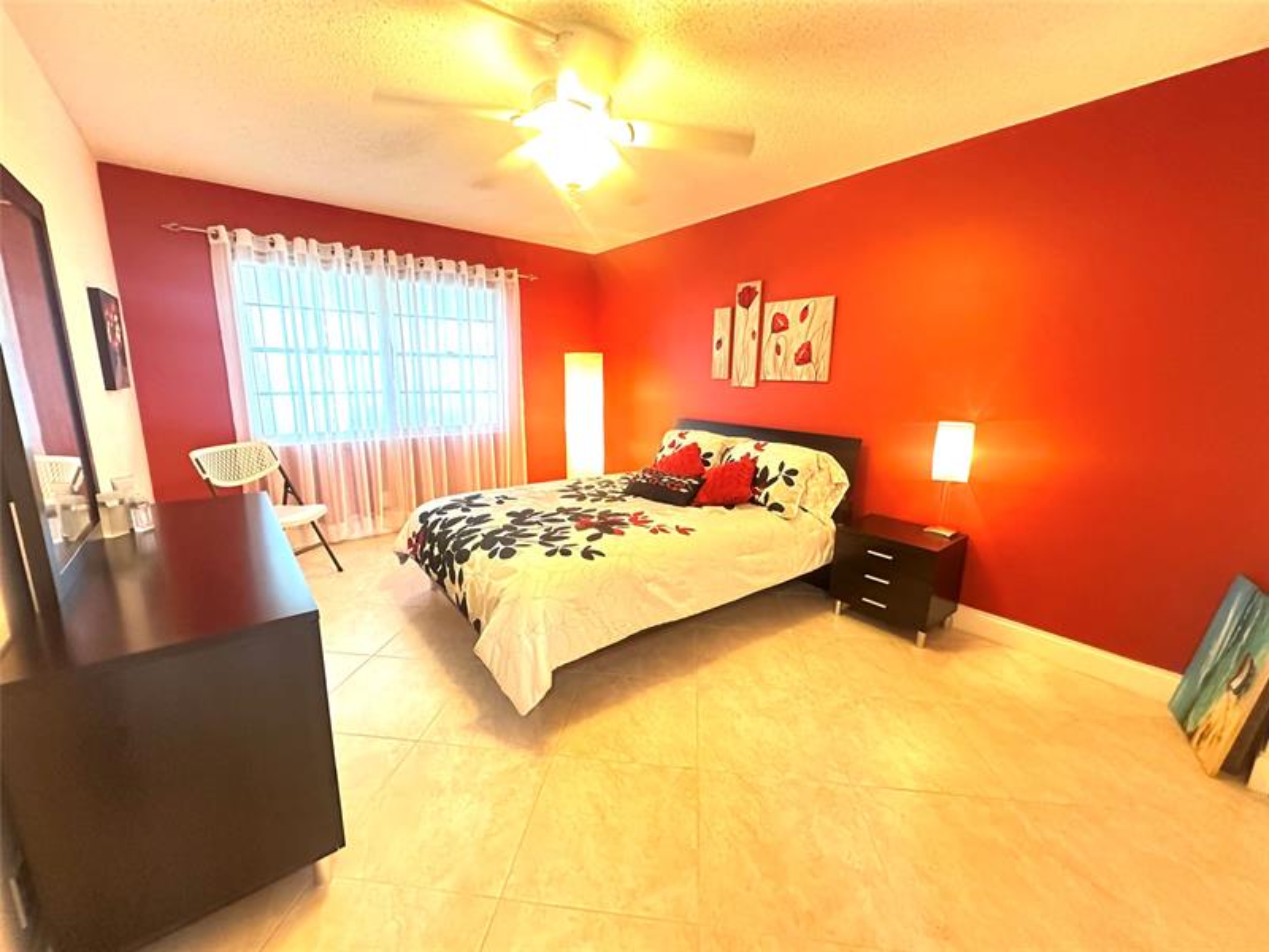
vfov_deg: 85.7
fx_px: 513
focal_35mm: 14
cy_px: 476
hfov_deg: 102.1
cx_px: 634
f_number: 2.2
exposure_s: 1/40
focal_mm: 2.22
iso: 800
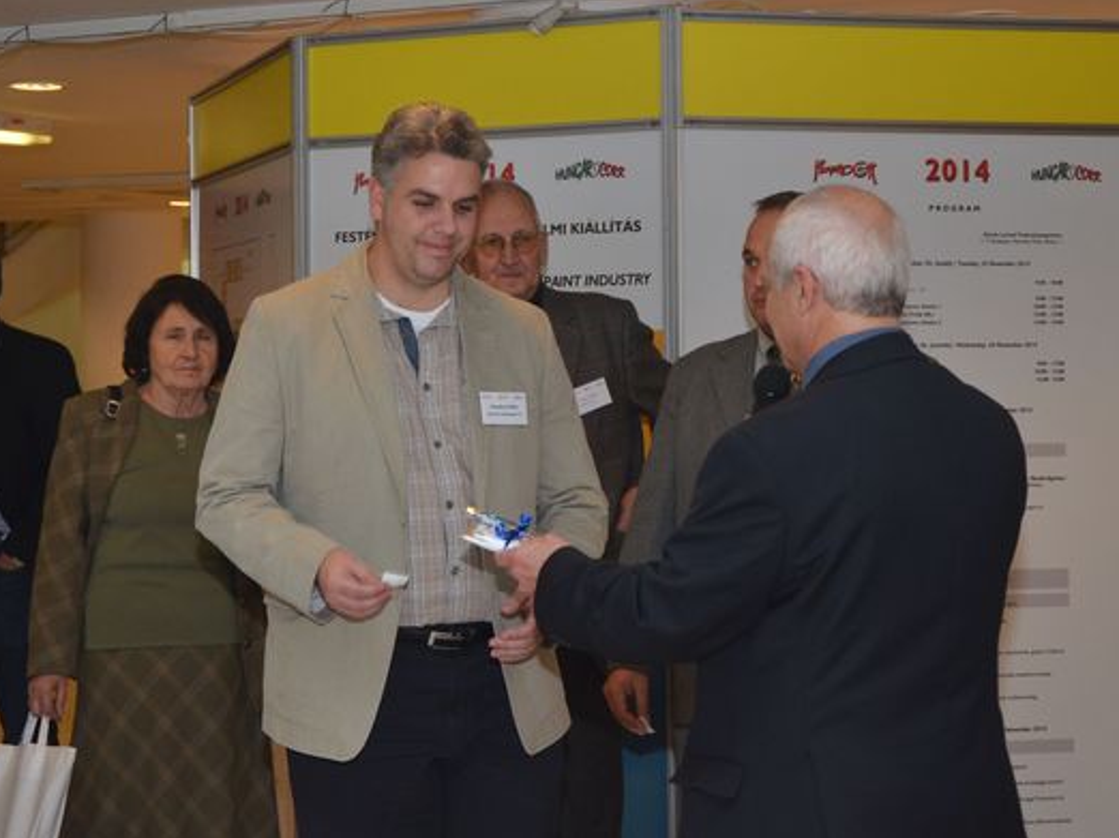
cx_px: 596
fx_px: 2036
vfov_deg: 23.3
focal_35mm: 63
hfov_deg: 30.7
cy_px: 419
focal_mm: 38
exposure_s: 1/160
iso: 800
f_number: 4.5
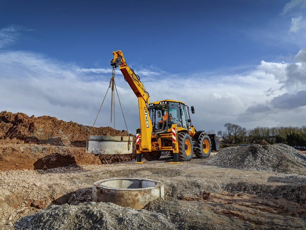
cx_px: 153
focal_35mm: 22
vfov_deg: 61.1
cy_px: 115
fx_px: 194
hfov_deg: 76.4
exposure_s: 1/250
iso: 100
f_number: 11
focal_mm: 35
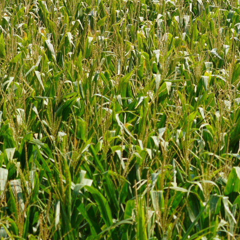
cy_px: -16
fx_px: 2377
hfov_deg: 5.8
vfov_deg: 5.8
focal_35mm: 303
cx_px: 272
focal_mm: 70
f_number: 5.6
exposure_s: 1/500
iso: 100
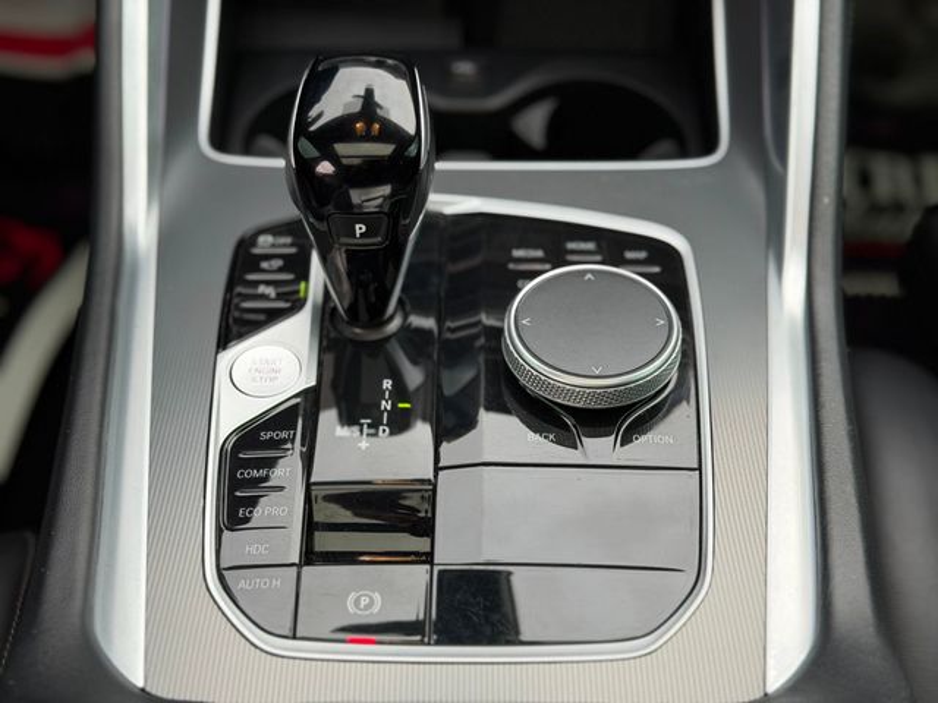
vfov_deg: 30.3
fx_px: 1301
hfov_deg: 39.7
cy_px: 352
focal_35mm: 48
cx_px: 469
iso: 100
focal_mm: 6.76
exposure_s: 1/49
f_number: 1.78
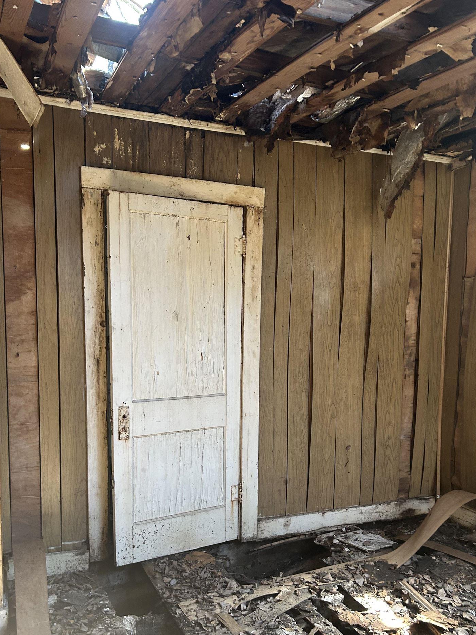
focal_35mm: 32
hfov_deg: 44.2
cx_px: 234
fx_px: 587
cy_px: 385
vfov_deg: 56.3
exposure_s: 1/60
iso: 160
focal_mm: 5.7
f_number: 1.5
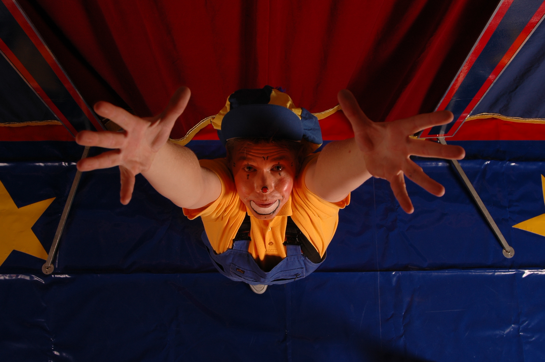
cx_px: 272
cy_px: 181
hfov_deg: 53.2
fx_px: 544
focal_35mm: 36
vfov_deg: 36.8
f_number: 7.1
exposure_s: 1/50
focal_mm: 24
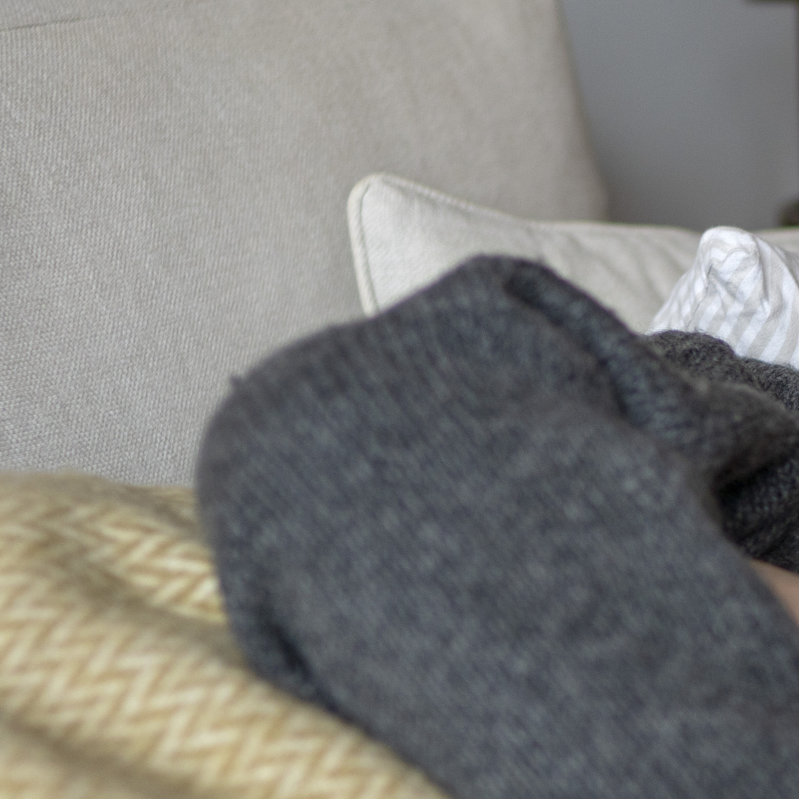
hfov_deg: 14.1
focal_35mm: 120
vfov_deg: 14.5
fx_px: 3134
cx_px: 976
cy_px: 471
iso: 200
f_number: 1.4
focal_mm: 35
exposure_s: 1/160
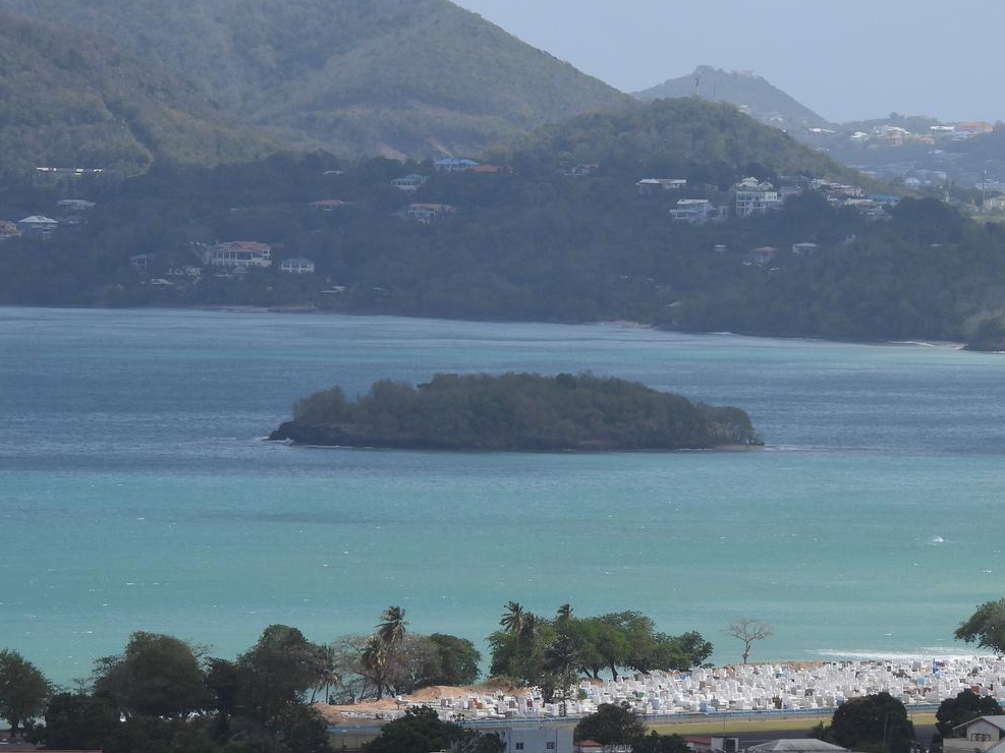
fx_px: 11292
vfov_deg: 3.8
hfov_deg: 5.1
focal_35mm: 389
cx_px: 544
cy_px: 347
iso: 100
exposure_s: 1/1000
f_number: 5
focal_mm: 53.5
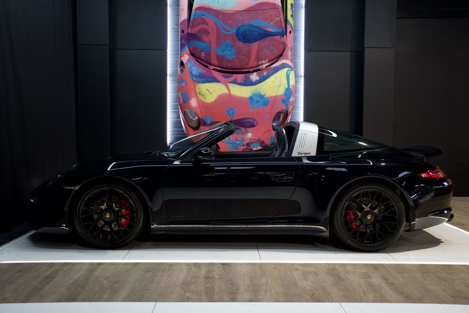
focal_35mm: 33
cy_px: 156
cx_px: 234
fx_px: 430
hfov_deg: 57.2
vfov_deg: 40.0
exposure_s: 1/80
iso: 640
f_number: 2.8
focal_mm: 33
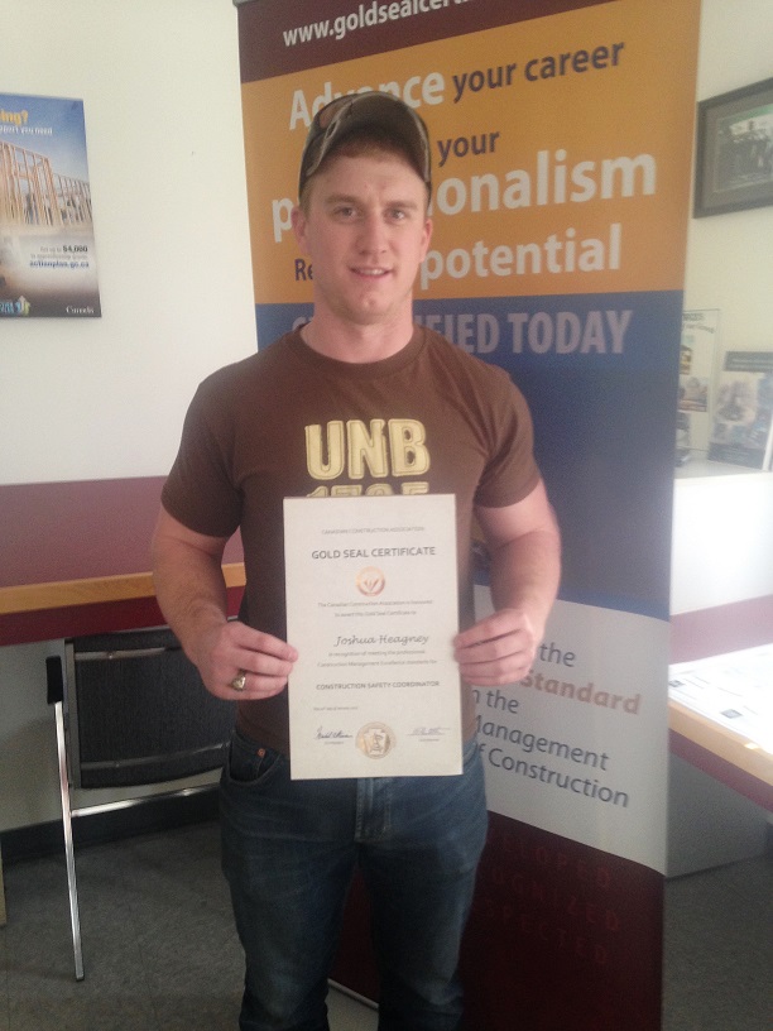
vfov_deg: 55.4
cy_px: 516
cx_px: 386
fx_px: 983
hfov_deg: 42.9
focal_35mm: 33
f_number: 2.4
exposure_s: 1/20
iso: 80
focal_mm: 4.12
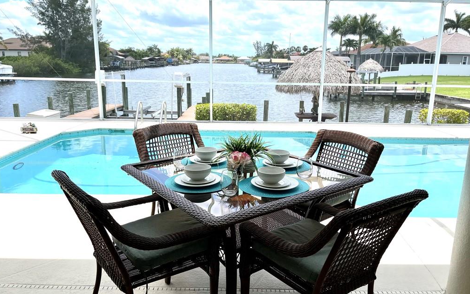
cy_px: 141
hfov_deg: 66.5
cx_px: 234
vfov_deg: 44.5
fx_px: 359
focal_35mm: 28
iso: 32
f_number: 1.6
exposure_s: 1/2924
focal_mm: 5.1
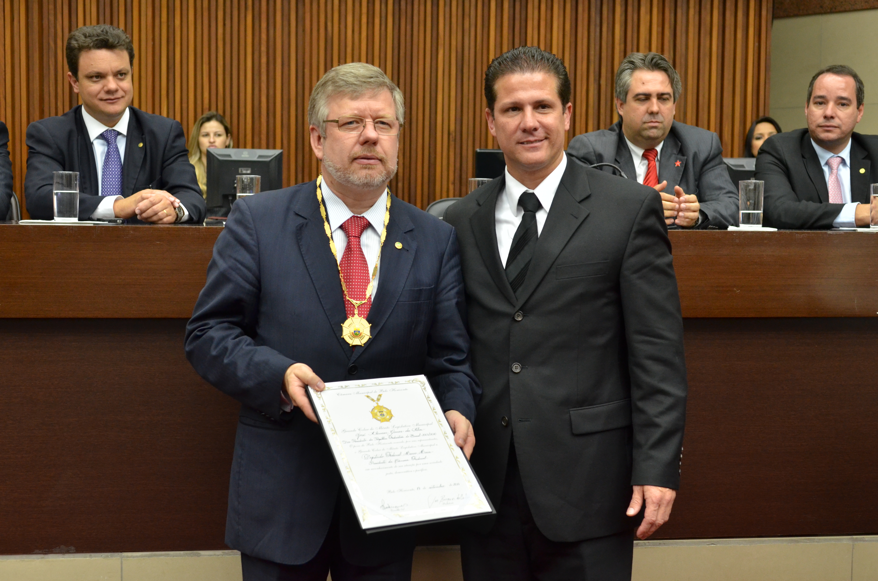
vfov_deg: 26.4
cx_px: 439
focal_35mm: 51
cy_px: 290
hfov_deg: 39.0
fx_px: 1241
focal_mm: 34
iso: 800
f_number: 4
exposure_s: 1/125
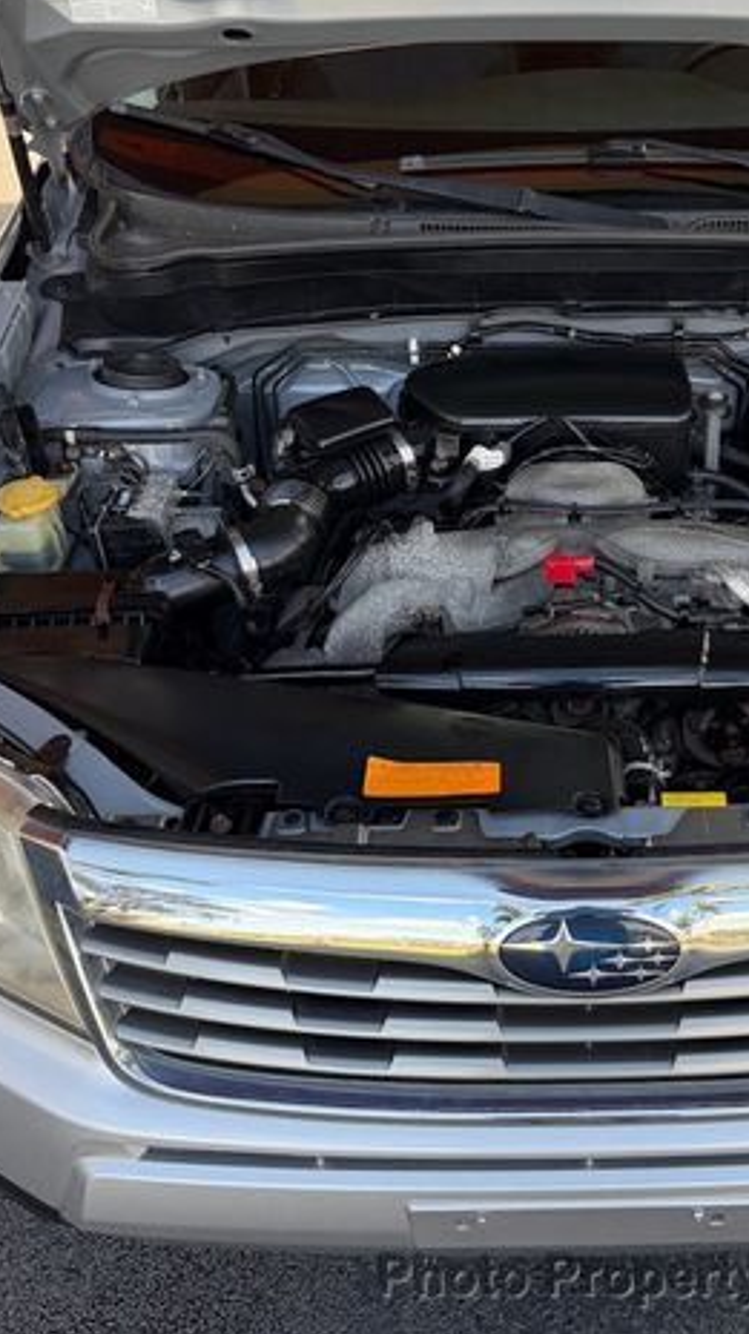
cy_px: 648
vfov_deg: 55.3
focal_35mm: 36
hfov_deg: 32.1
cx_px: 577
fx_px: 1273
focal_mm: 6.76
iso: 100
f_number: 1.78
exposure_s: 1/440
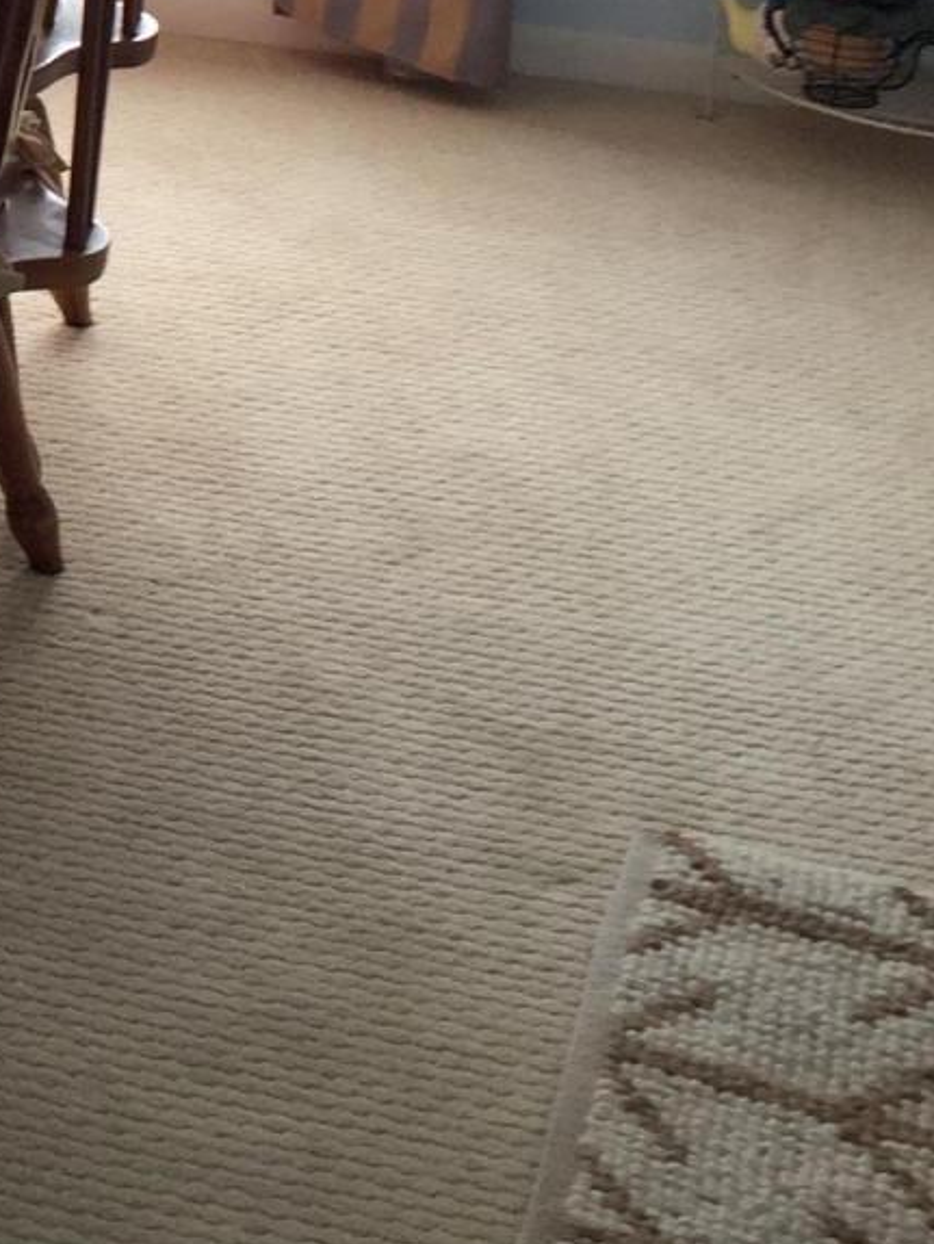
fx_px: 3631
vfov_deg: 18.4
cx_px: -522
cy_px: -271
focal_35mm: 101
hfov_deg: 13.7
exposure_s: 1/60
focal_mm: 4.15
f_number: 2.2
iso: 32
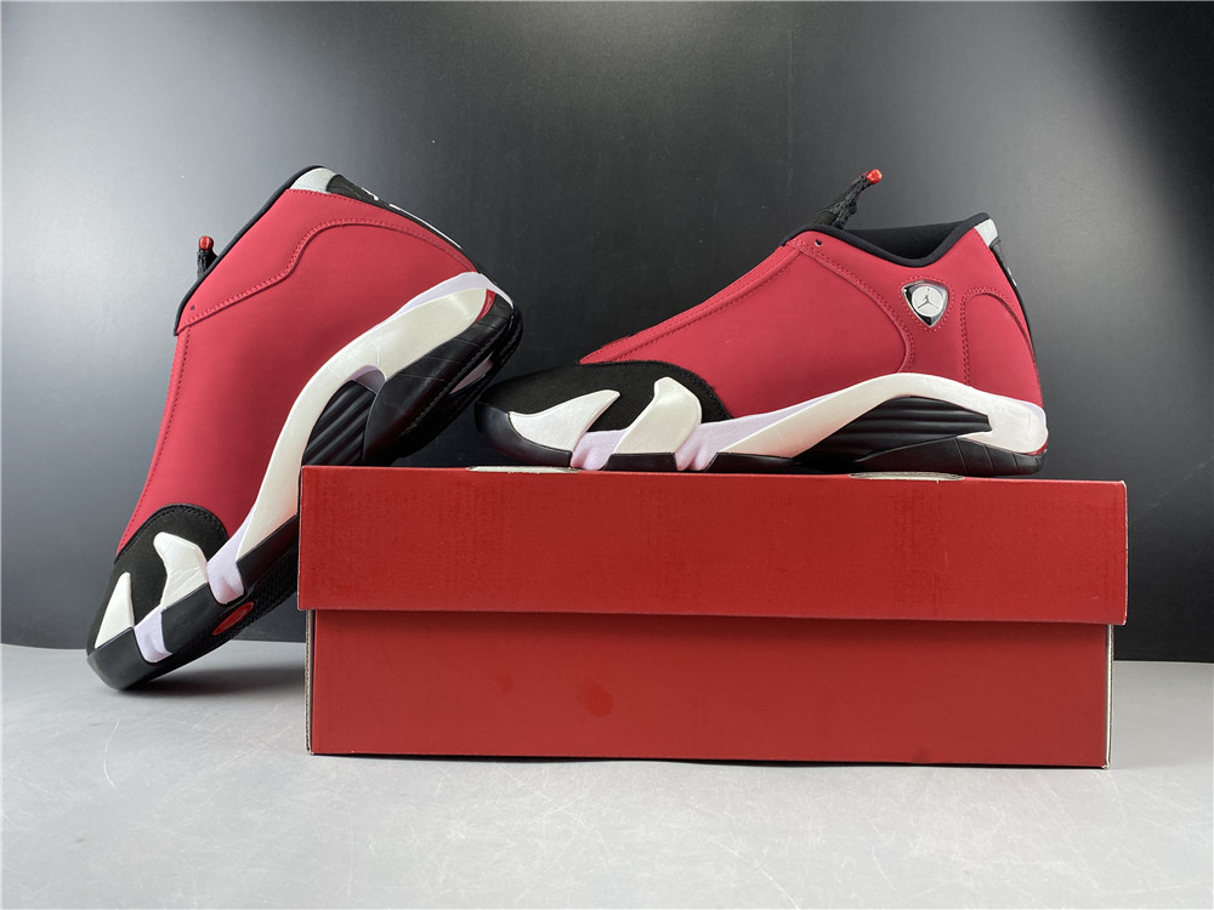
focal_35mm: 26
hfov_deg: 67.3
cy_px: 455
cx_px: 607
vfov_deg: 53.1
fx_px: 912
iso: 80
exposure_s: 1/50
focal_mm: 4.25
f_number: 1.8
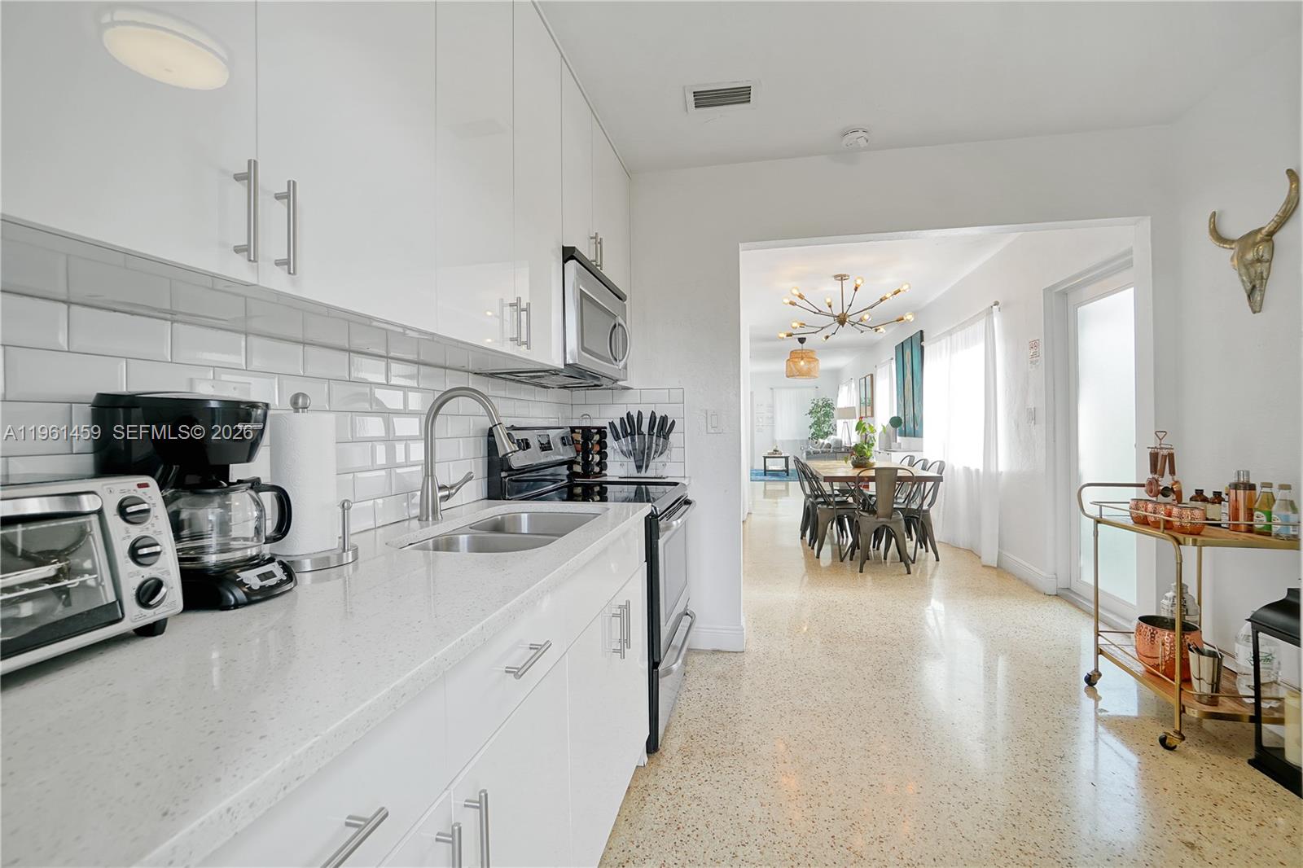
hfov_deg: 100.4
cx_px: 652
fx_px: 543
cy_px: 434
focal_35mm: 15
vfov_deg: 77.3
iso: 100
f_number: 6.3
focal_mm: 10
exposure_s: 1/25
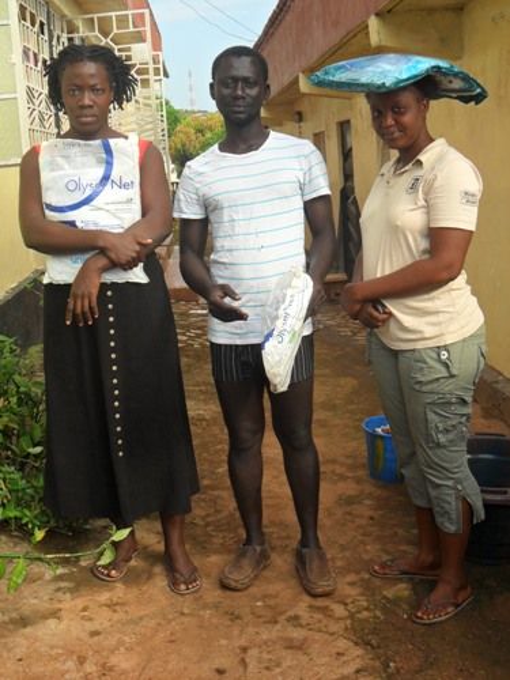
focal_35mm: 44
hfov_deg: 32.9
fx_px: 864
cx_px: 255
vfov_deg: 42.9
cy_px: 340
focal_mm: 7.8
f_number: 4.5
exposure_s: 1/250
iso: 100
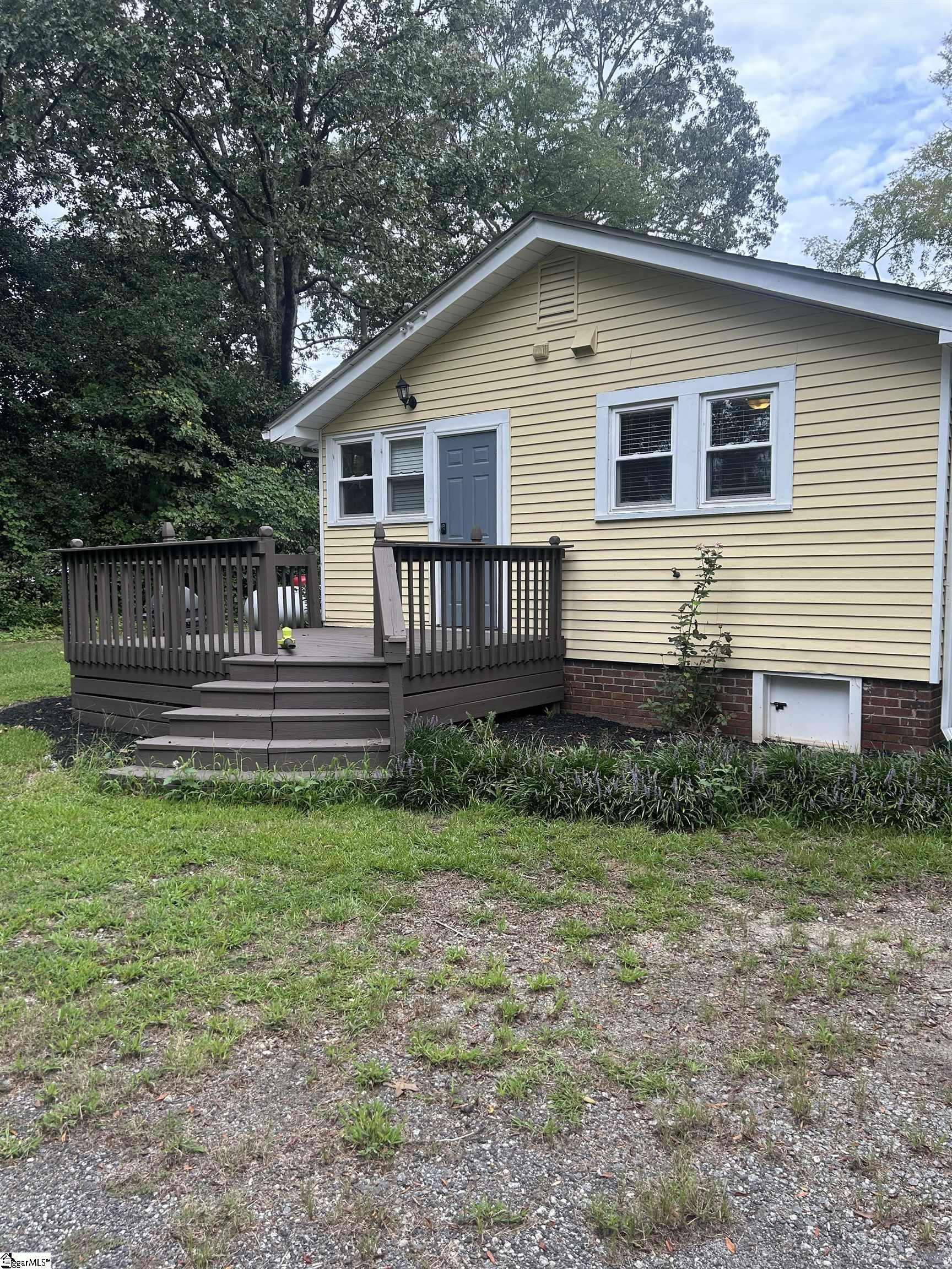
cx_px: 476
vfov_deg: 67.3
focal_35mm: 26
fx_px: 953
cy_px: 634
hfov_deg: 53.1
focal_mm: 5.7
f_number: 1.5
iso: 50
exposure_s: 1/452
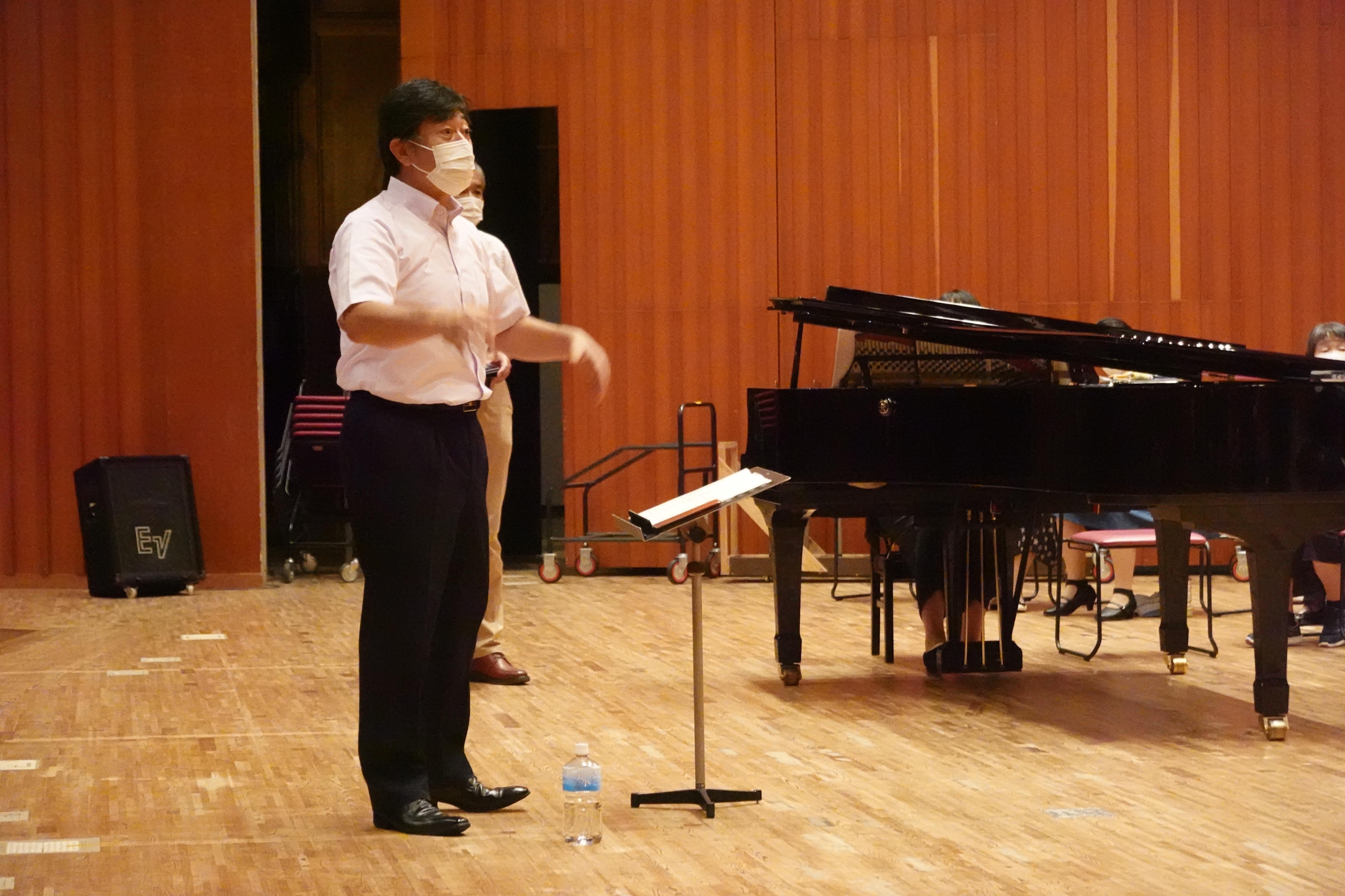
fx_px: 3661
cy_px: 448
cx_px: 672
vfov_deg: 14.0
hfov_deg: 20.8
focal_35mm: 98
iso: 6400
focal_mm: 36
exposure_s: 1/60
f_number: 4
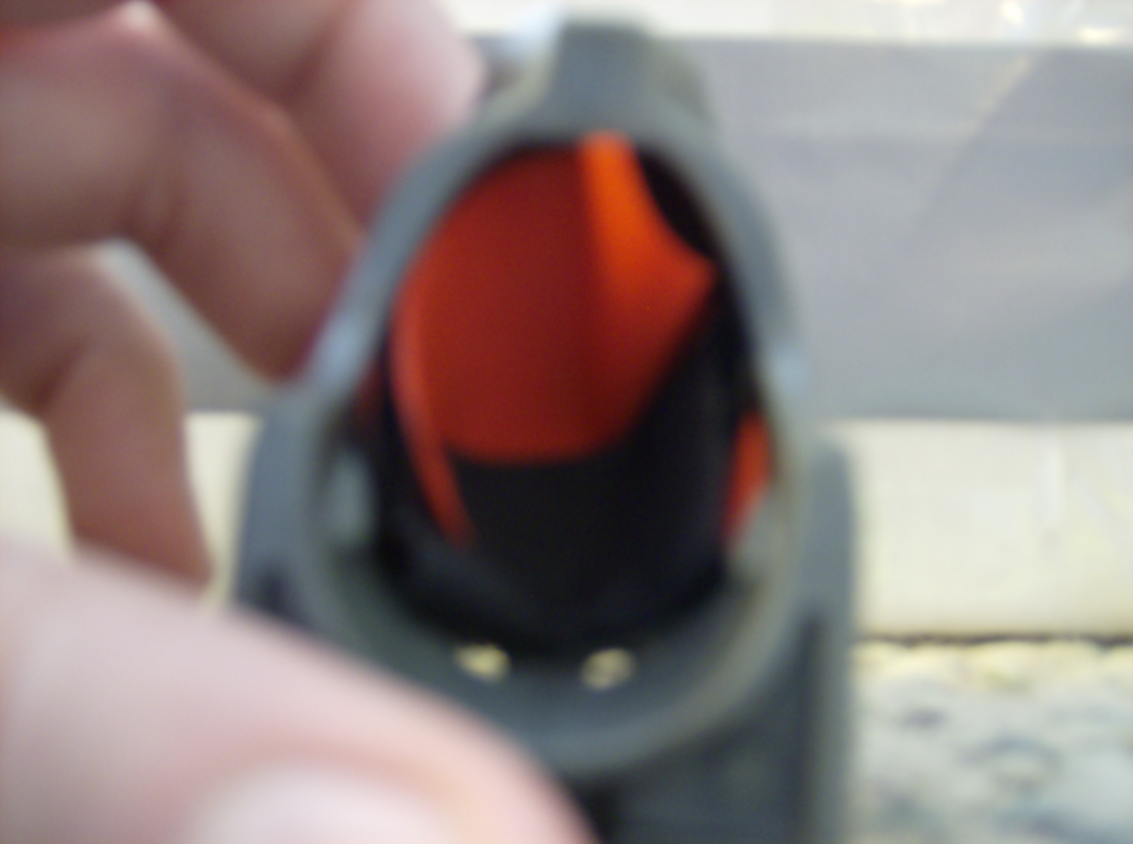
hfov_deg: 51.5
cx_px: 566
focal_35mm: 36
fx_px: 1176
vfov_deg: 39.5
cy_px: 422
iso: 200
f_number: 2.8
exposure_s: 1/1.35
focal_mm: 6
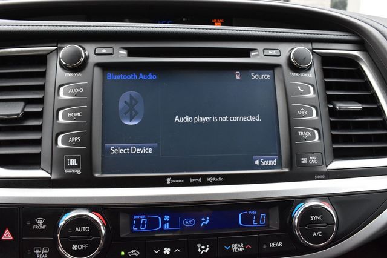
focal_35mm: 33
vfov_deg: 39.9
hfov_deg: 57.2
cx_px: 194
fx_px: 355
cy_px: 129
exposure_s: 1/200
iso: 2500
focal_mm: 22
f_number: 10
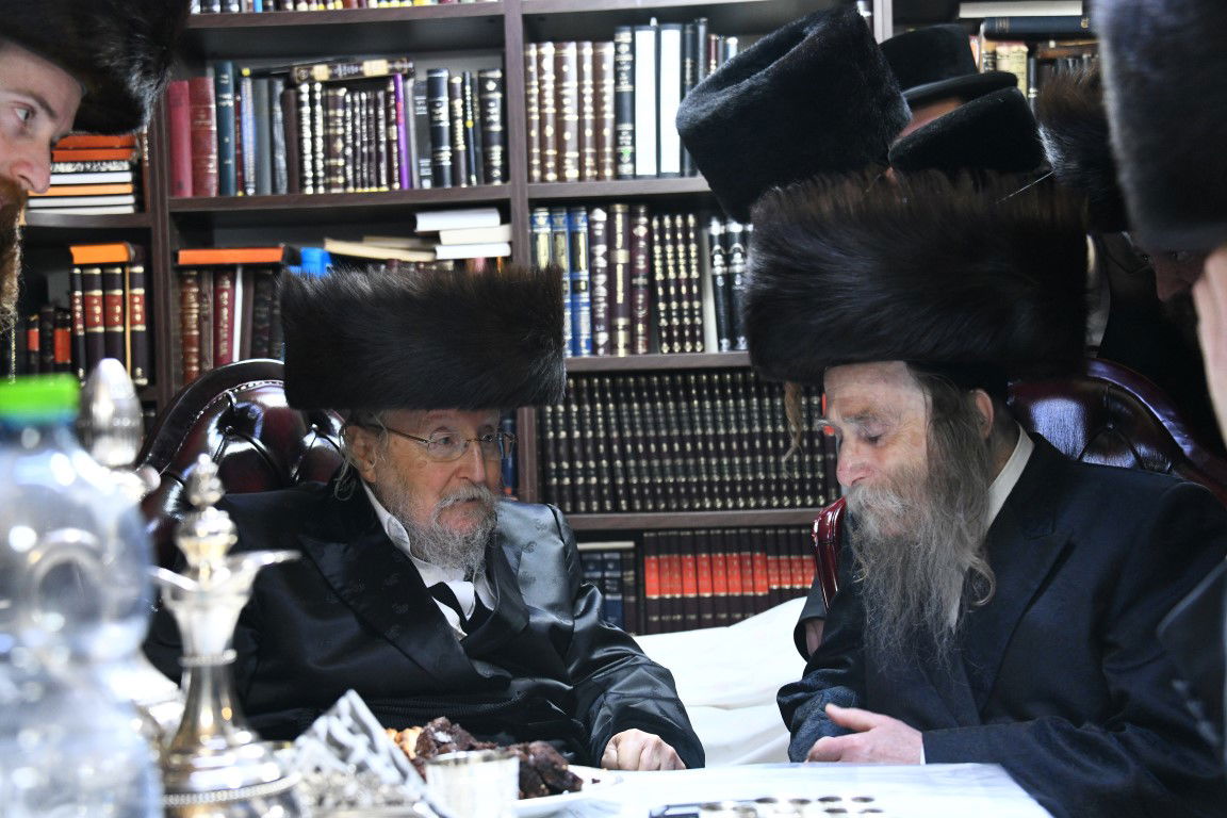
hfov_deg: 34.5
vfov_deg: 23.4
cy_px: 409
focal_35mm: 58
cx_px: 614
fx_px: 1977
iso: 3200
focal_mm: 58
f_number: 5
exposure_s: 1/50
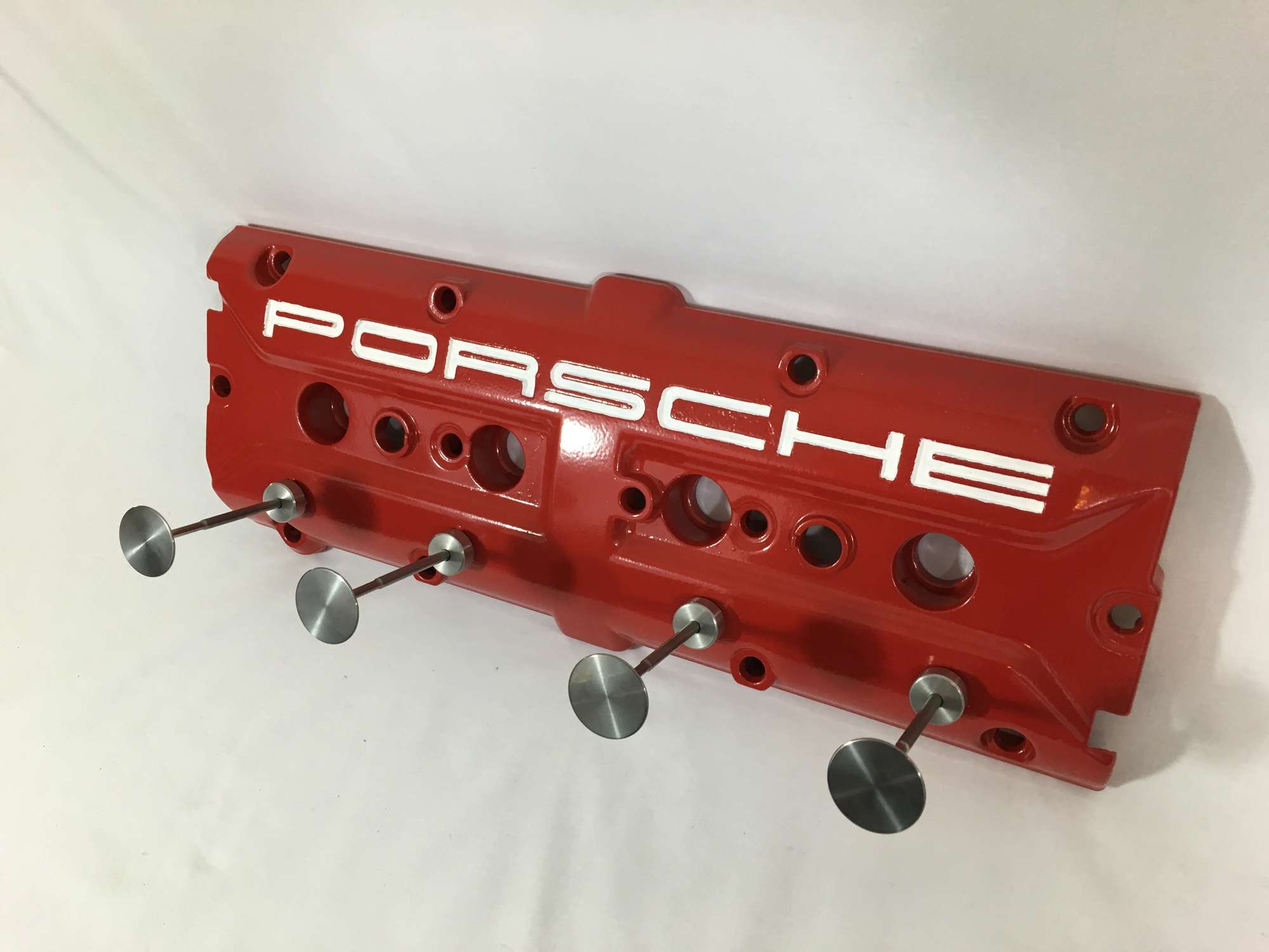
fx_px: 1063
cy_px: 476
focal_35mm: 29
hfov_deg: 61.7
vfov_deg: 48.2
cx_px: 634
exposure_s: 1/33
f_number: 2.2
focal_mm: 4.15
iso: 50
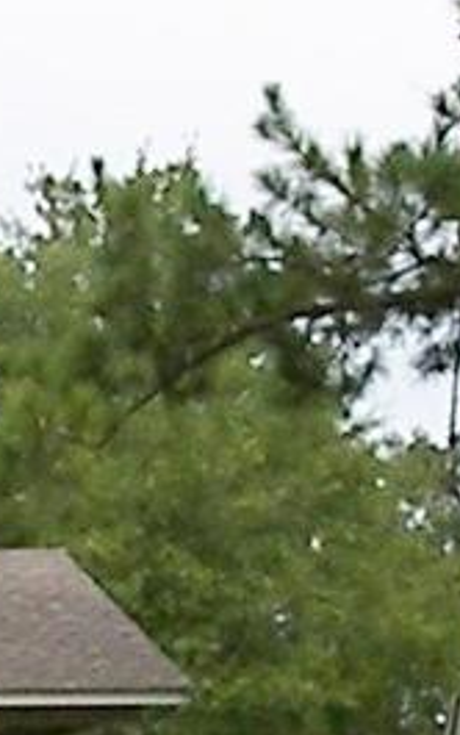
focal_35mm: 131
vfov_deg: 15.7
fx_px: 2623
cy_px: 657
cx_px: -618
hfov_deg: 9.1
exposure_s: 1/3200
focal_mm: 6.8
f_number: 5.6
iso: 400
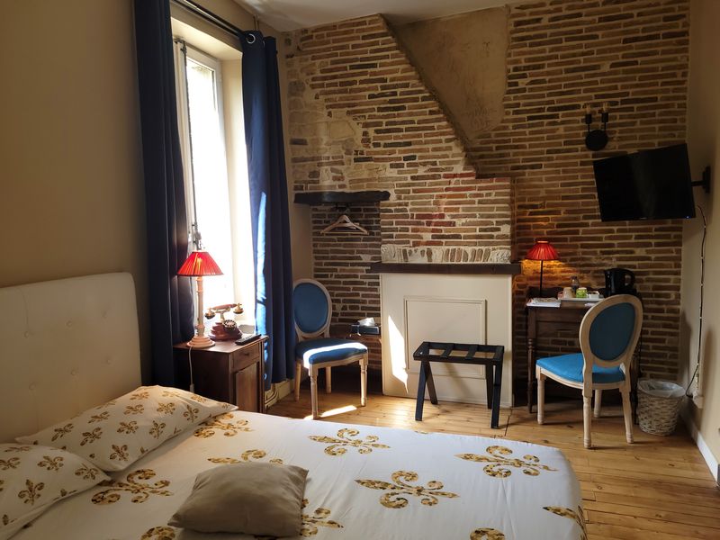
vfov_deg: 53.1
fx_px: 541
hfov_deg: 67.3
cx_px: 360
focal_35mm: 26
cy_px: 270
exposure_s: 1/50
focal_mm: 5.4
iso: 40
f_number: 1.8
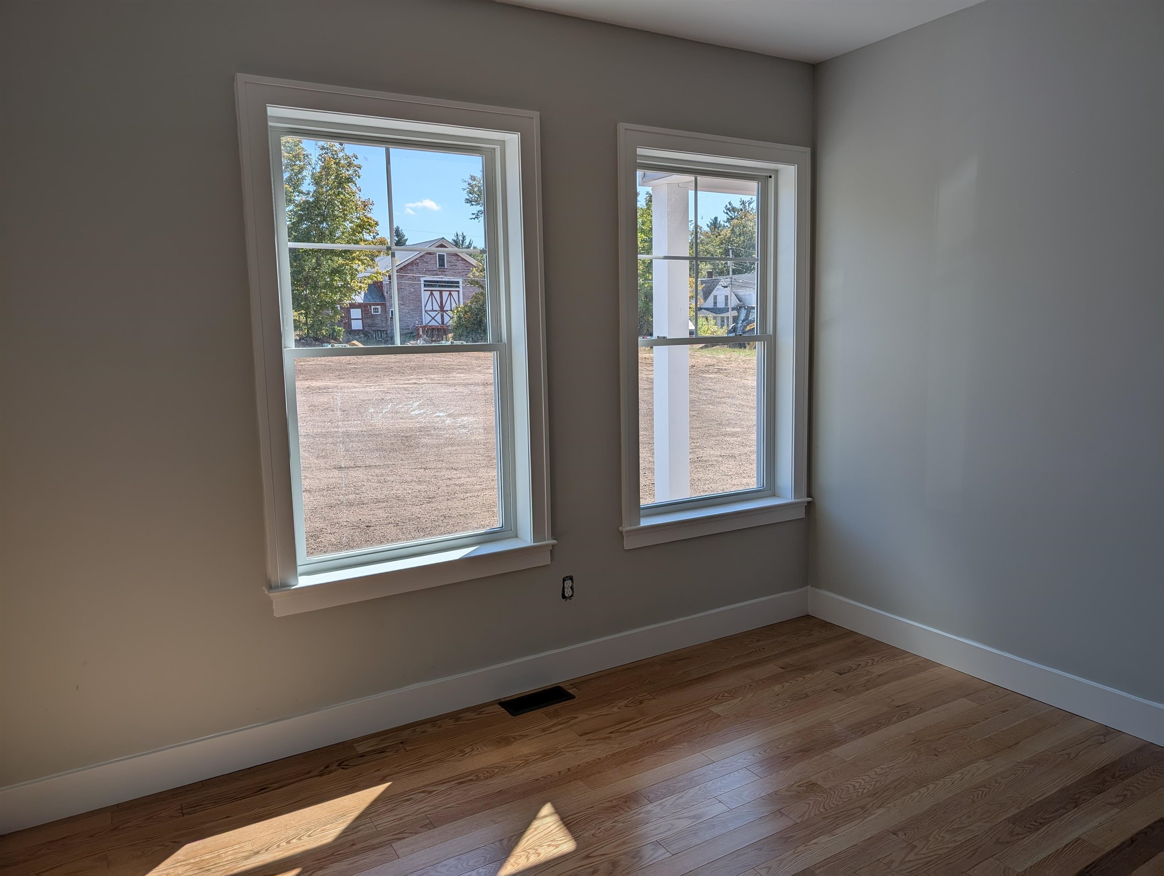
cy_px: 438
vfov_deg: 56.9
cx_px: 582
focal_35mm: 24
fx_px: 808
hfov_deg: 71.5
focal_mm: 6.9
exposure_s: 1/746
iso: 21
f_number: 1.68
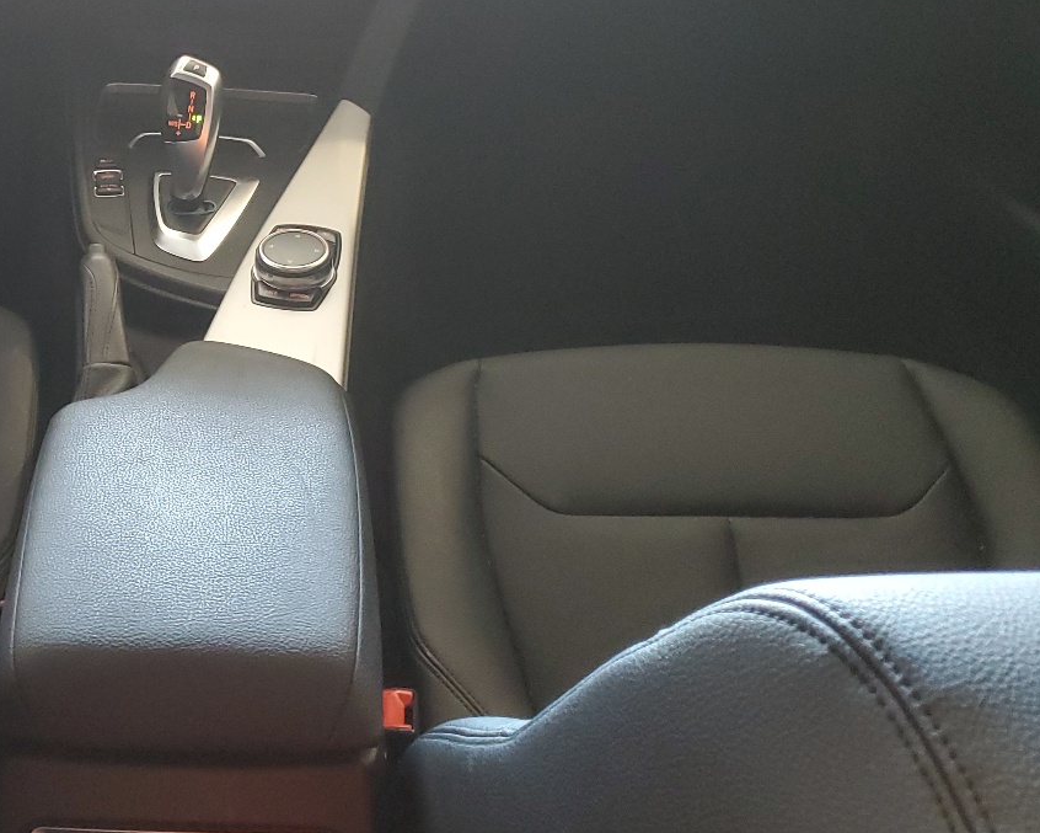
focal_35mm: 48
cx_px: 170
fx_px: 1478
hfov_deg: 37.0
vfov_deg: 31.2
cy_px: 273
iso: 319
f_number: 1.5
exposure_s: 1/40
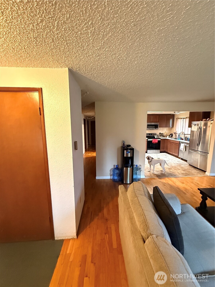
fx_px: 116
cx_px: 108
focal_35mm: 14
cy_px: 144
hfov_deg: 85.7
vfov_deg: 102.1
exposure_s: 1/60
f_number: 2.2
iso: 1250
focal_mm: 2.22
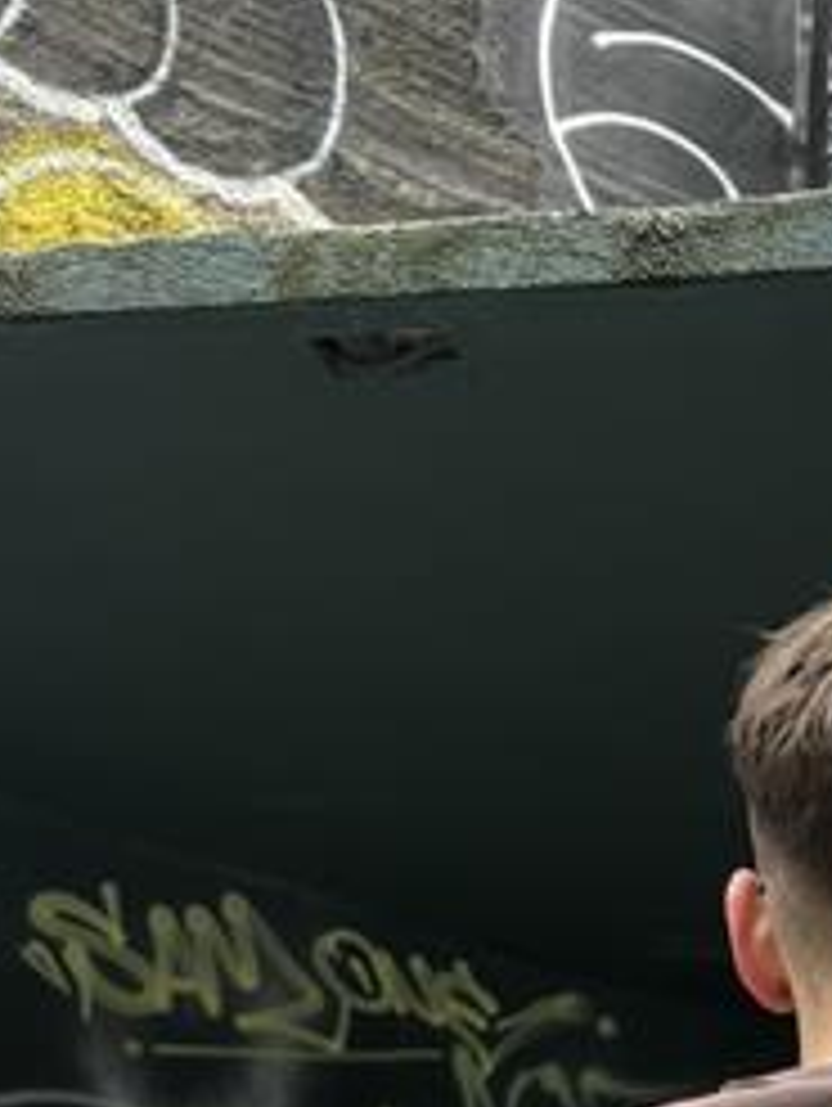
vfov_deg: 22.6
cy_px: 1404
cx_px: 881
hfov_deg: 18.3
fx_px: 2495
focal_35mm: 78
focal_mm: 6.76
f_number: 1.78
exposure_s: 1/243
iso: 100
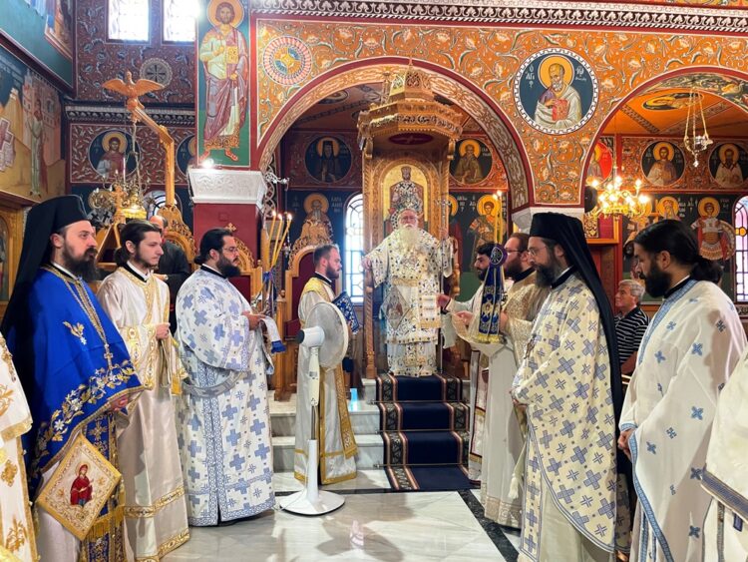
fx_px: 562
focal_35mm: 26
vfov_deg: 53.1
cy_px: 281
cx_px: 374
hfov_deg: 67.3
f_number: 1.6
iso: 250
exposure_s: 1/50
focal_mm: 4.2
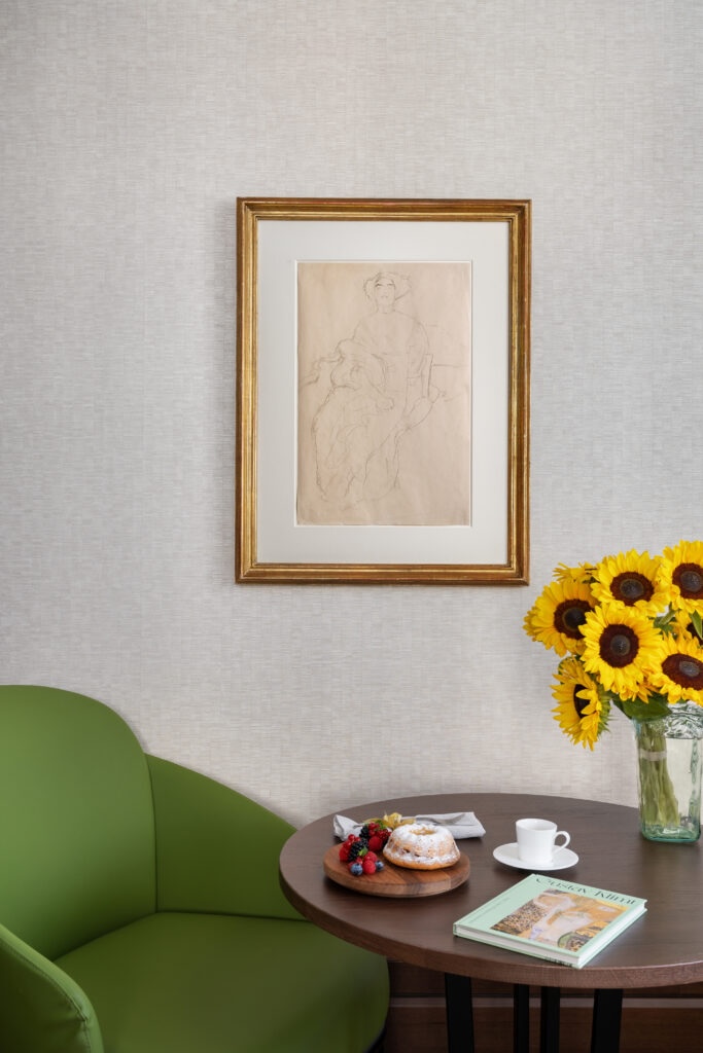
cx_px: 352
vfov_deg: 55.8
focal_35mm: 34
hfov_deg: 38.9
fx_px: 996
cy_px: 526
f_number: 8
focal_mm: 34
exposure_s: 1/4
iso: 200
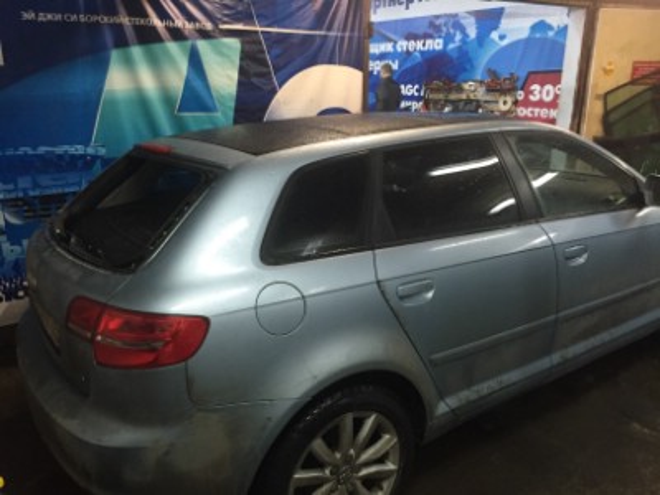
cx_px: 330
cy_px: 248
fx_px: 553
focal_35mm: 29
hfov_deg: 61.7
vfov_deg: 48.2
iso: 250
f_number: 2.2
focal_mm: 4.15
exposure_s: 1/33
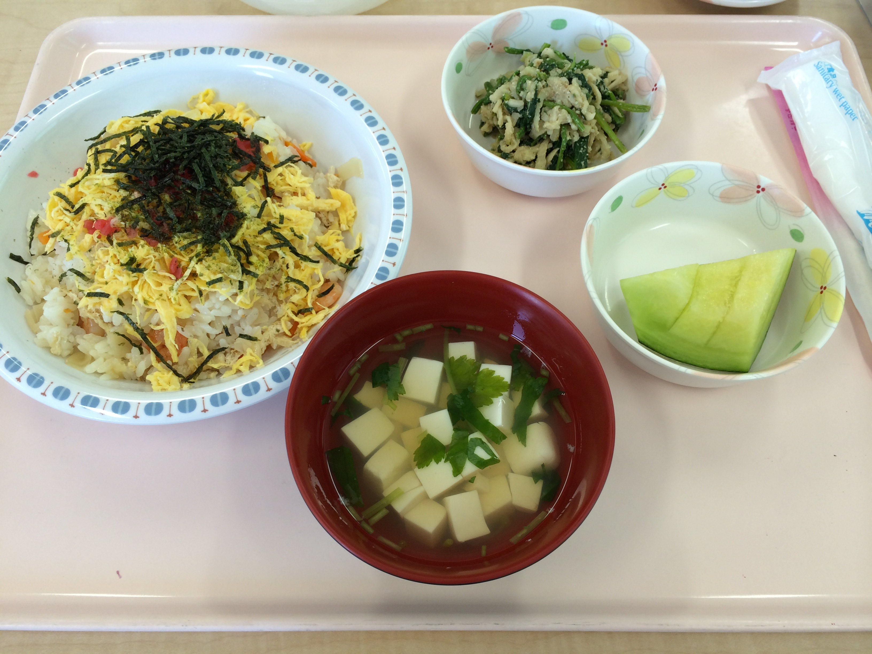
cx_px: 436
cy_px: 327
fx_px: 756
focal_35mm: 30
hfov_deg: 60.0
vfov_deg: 46.8
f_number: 2.2
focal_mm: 4.12
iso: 50
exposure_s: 1/60
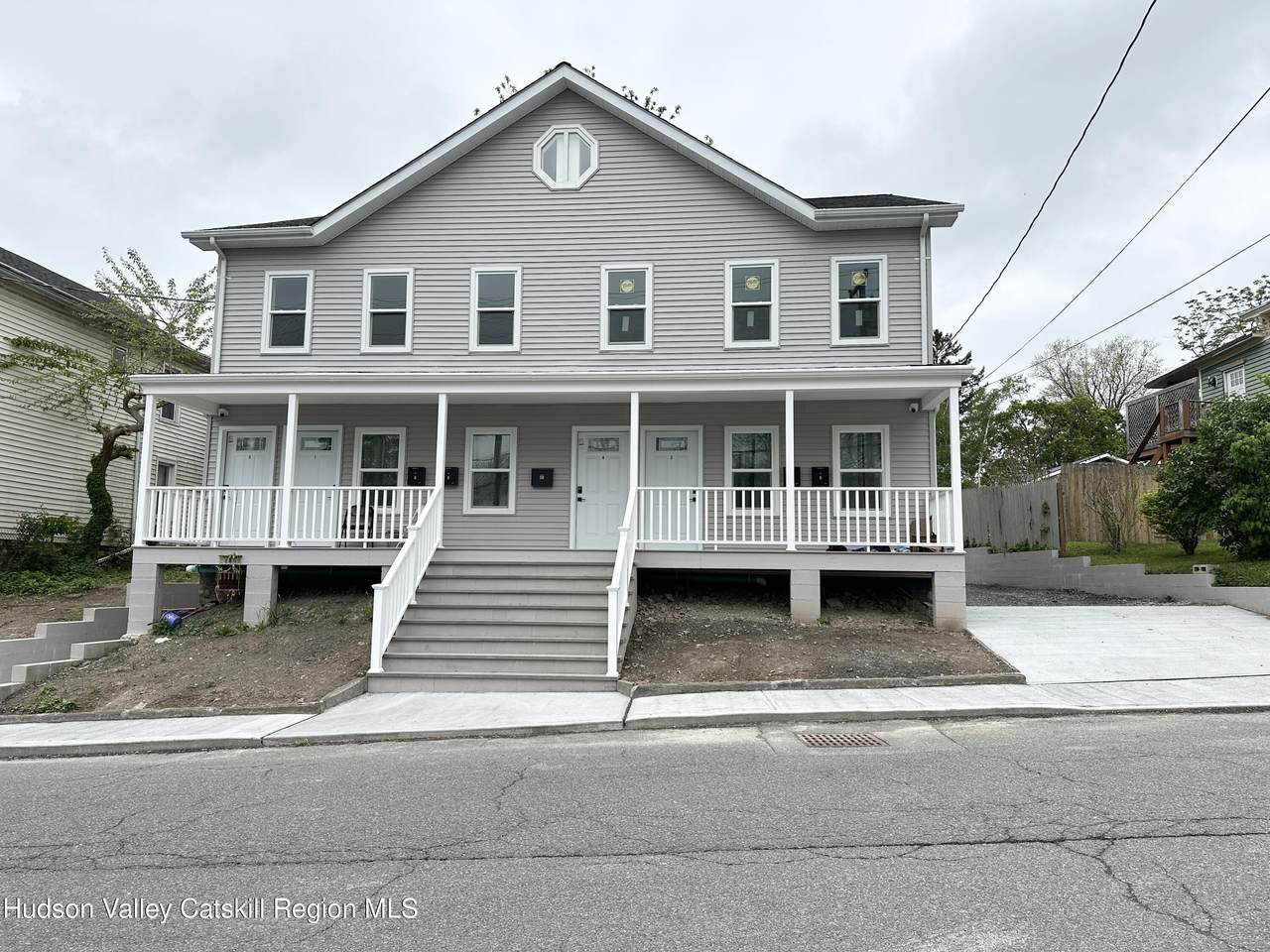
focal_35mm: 24
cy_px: 476
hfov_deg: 71.6
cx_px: 635
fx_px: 881
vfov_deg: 56.8
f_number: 1.78
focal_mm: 6.86
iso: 80
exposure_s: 1/4348
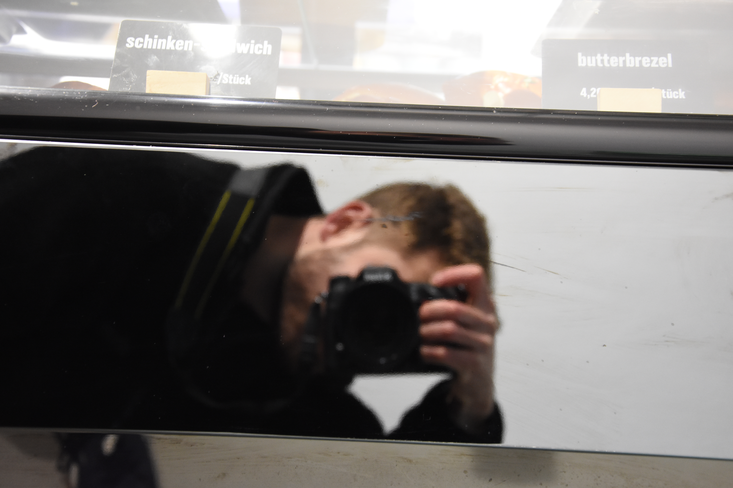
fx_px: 1283
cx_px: 366
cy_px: 244
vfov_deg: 21.6
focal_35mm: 63
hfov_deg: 31.9
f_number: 6.3
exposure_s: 1/60
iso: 2000
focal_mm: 42
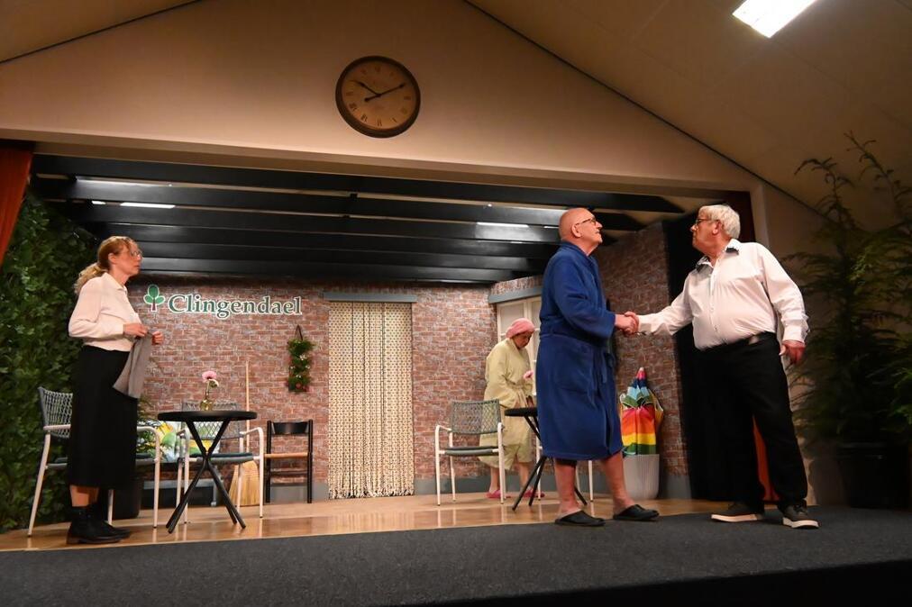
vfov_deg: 44.9
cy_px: 304
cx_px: 456
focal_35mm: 29
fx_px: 734
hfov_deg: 63.7
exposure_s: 1/250
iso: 10000
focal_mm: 19.5
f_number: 8
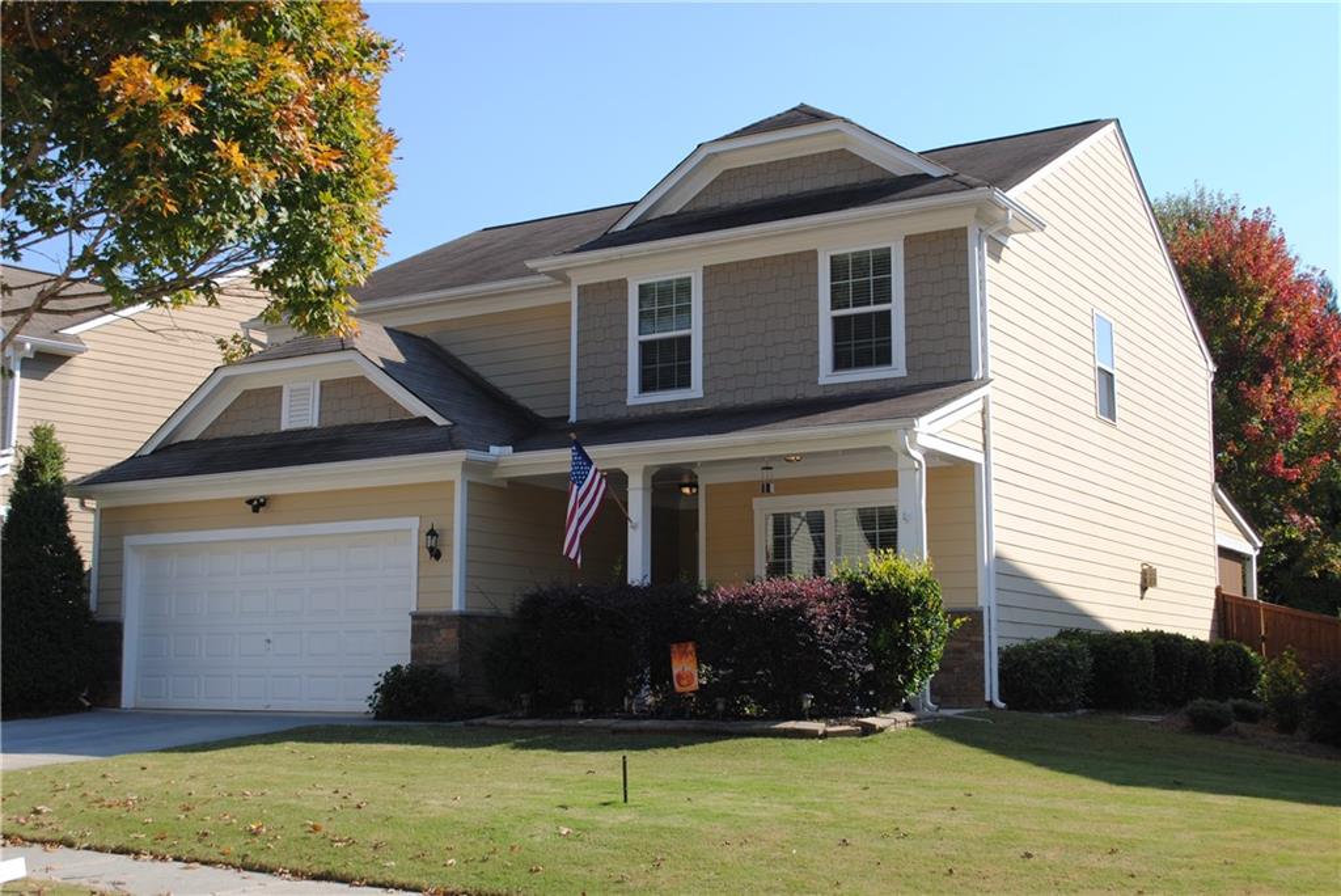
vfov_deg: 30.9
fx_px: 1621
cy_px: 448
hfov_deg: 44.9
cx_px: 670
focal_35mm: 44
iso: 100
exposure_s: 1/200
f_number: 8
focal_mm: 29
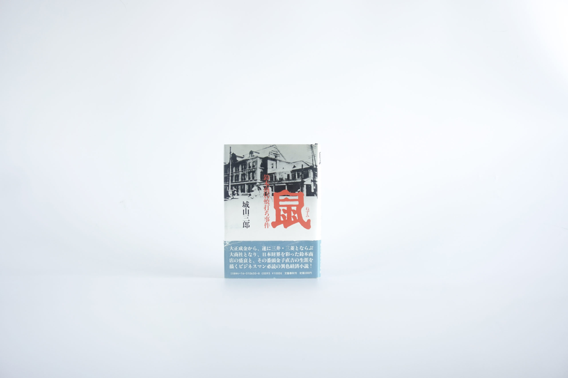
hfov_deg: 46.4
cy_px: 189
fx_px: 663
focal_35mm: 42
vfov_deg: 31.9
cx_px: 284
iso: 250
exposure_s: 1/50
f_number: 4.5
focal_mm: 28
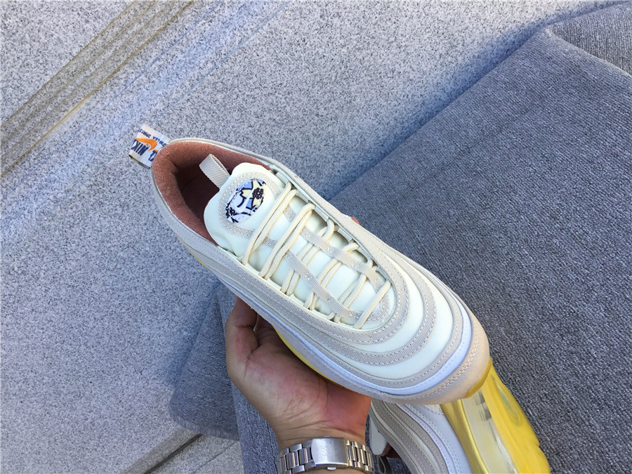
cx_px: 316
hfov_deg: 58.4
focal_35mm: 31
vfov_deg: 45.4
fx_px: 566
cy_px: 237
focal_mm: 3.3
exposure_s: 1/284
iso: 25
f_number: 2.4
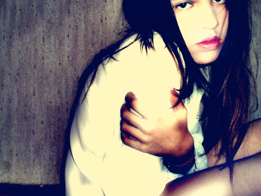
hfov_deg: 51.4
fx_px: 271
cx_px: 130
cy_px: 98
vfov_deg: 39.7
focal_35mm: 36
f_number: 3.1
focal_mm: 6.3
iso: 125
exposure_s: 1/30
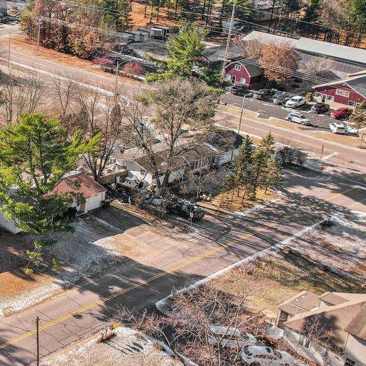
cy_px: 168
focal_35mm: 56
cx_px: -72
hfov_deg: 27.1
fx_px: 670
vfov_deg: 30.5
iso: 100
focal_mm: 8.4
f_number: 2.8
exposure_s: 1/800
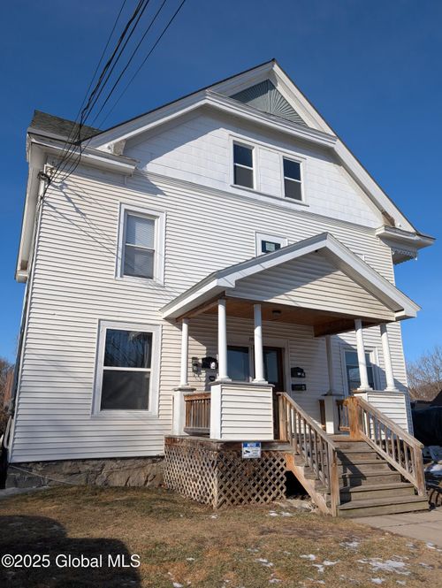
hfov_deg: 56.9
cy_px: 294
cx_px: 221
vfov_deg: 71.5
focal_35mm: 24
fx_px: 408
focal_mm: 6.9
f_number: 1.68
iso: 21
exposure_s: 1/1558
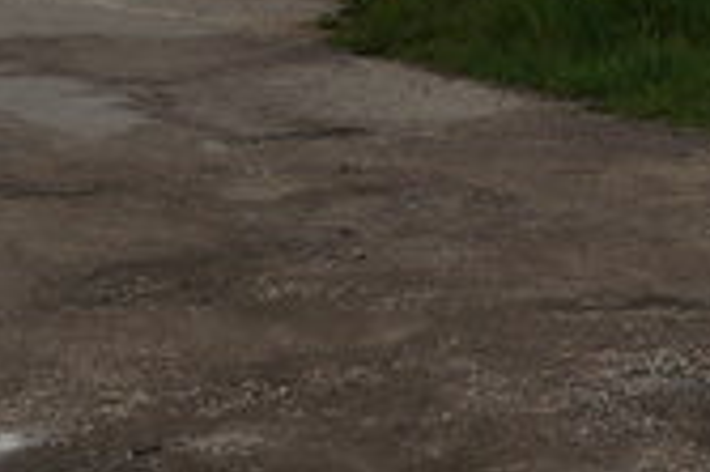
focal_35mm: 161
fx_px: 3163
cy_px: -668
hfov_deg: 12.8
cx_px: 506
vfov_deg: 7.9
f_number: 9
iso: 100
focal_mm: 21
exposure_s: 1/400
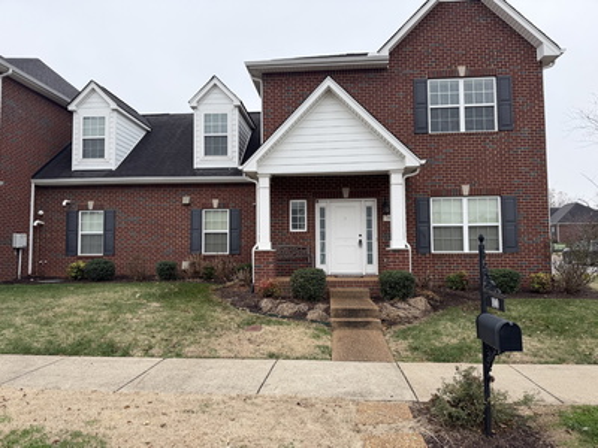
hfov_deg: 71.6
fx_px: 415
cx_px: 299
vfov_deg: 56.8
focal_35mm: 24
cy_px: 224
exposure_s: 1/643
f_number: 1.78
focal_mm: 6.76
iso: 80
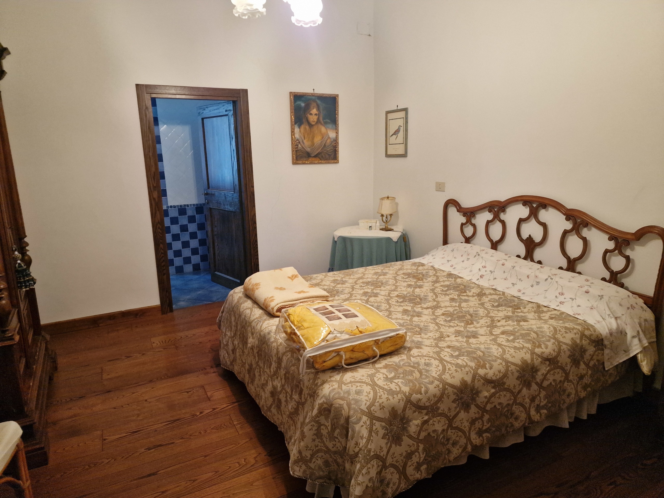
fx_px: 441
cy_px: 249
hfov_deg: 73.9
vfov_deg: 58.9
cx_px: 332
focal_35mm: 23
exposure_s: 1/100
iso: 1000
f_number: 1.8
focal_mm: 6.4
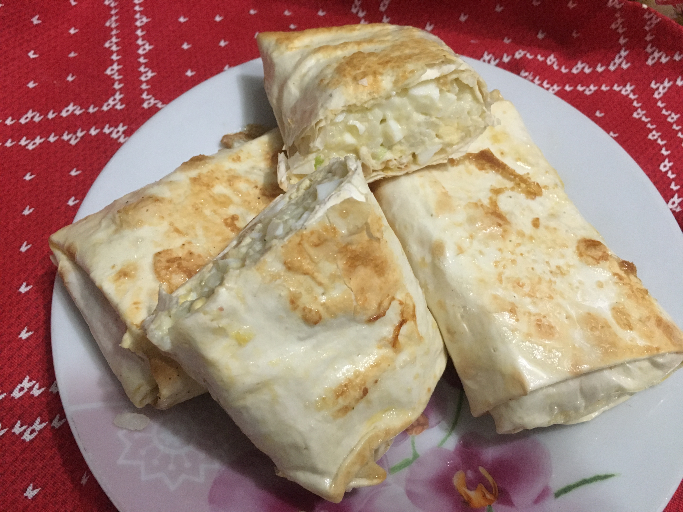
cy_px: 256
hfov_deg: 61.7
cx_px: 342
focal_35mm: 29
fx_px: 572
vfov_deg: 48.2
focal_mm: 4.15
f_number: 2.2
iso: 250
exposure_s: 1/17
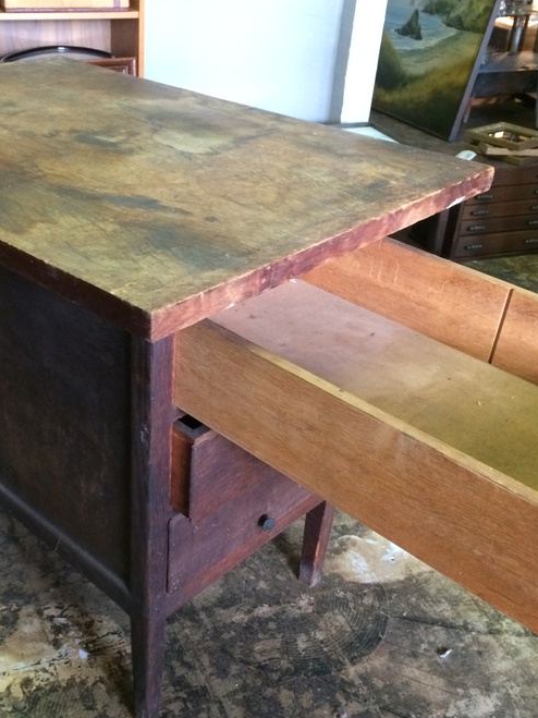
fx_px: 850
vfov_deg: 45.8
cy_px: 363
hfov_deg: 34.8
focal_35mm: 41
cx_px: 178
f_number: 2.2
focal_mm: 4.12
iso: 320
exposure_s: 1/20
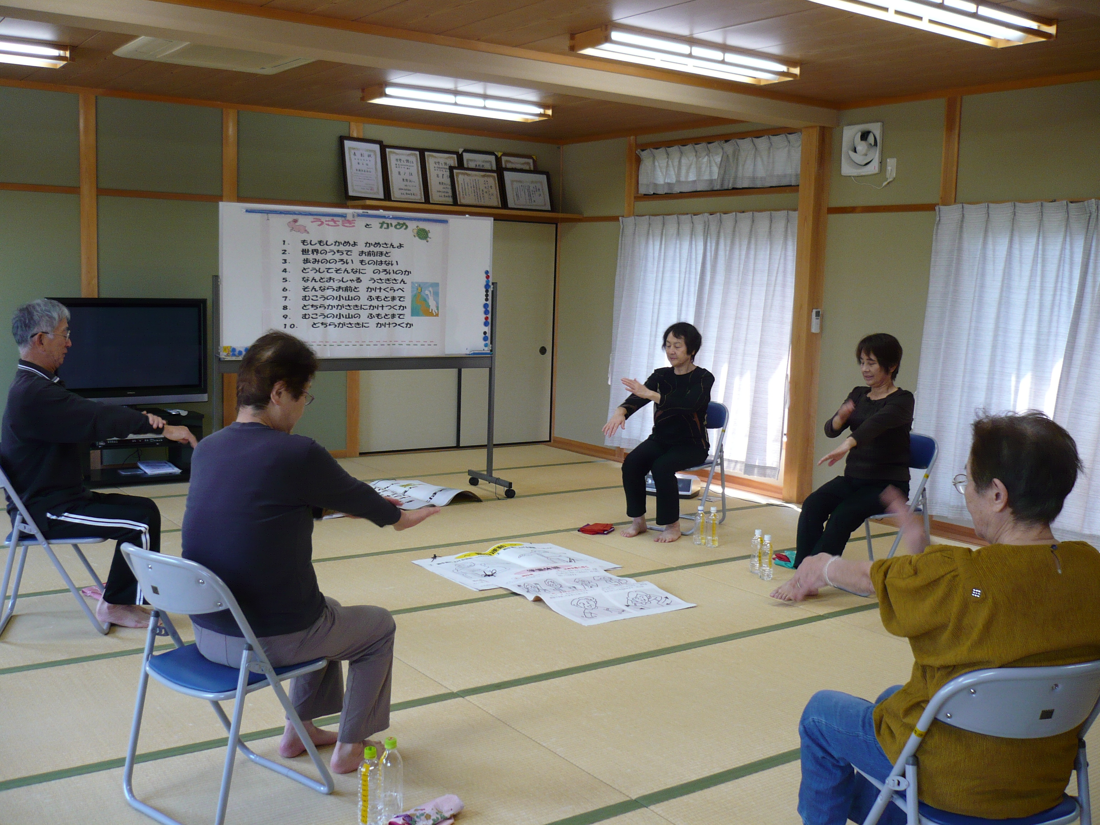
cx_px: 550
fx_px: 1112
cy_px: 412
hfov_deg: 52.6
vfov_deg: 40.7
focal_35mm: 35
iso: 100
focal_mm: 5.8
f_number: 2.8
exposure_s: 1/40
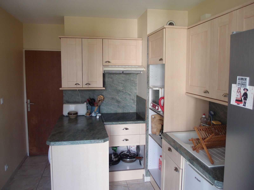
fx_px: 205
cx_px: 127
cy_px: 95
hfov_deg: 63.4
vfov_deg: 49.7
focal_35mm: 28
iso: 160
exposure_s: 1/60
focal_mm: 6
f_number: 1.8
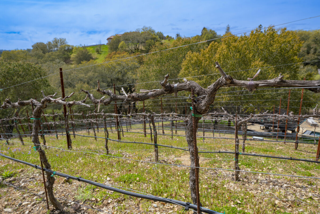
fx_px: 213
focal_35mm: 24
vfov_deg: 53.2
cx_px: 160
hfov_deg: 73.7
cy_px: 107
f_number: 11
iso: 100
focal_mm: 24
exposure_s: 1/100
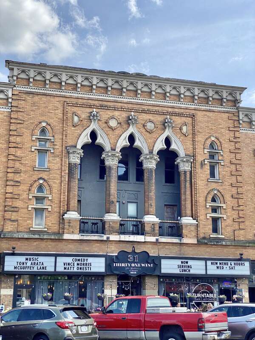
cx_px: 128
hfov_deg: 28.0
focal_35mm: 52
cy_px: 170
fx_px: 511
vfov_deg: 36.8
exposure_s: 1/1546
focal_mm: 6
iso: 20
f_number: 2
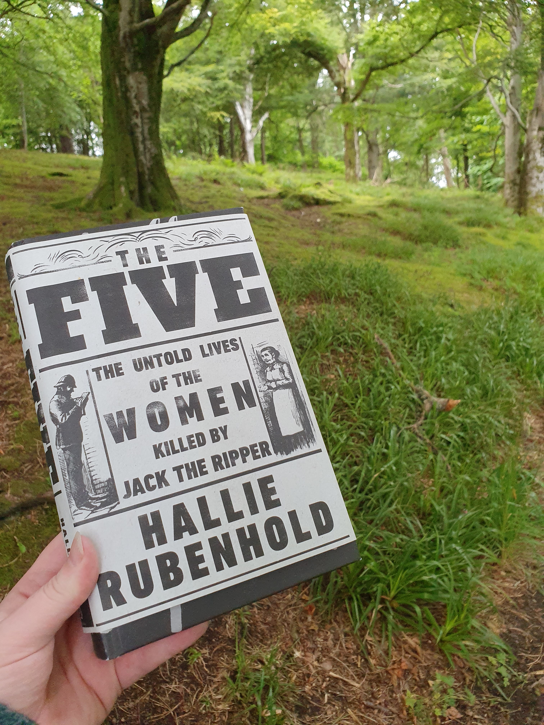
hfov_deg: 53.1
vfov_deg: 67.3
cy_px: 362
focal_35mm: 26
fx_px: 545
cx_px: 272
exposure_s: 1/120
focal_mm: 4.32
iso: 250
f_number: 2.4
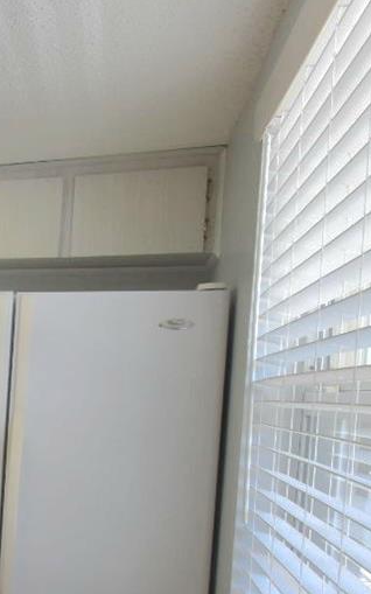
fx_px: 777
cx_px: -308
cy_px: 414
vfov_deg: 41.1
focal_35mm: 48
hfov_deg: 19.5
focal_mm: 10
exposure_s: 1/161
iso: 400
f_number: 6.3
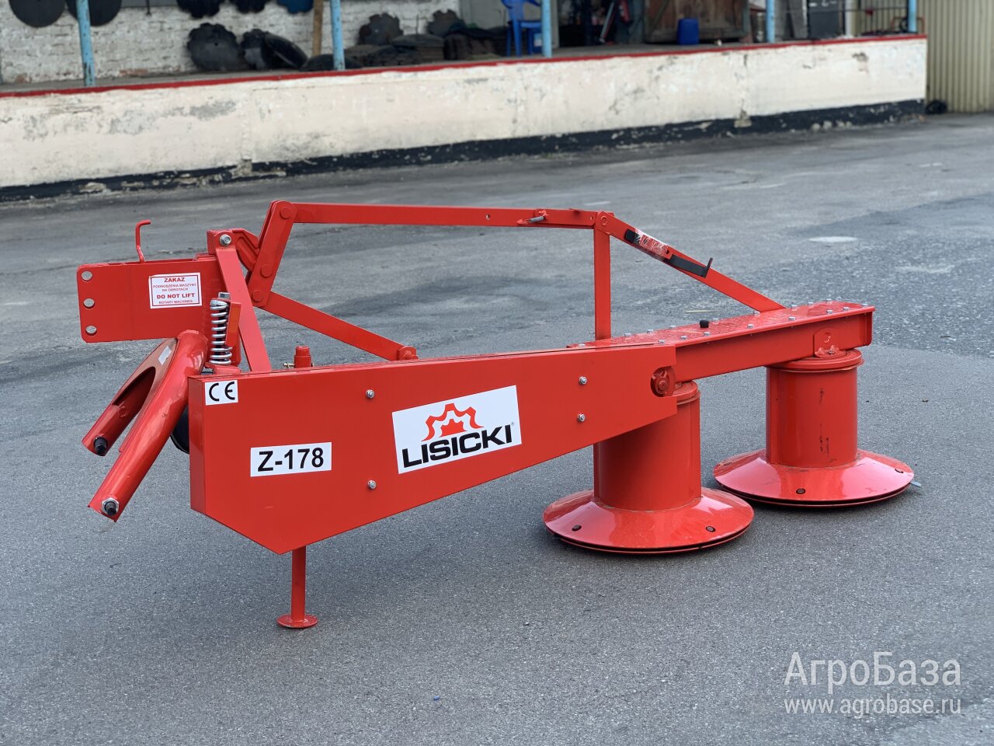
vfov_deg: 28.0
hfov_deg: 36.8
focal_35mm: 52
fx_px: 1493
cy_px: 373
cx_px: 497
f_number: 2.4
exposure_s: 1/265
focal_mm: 6
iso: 16
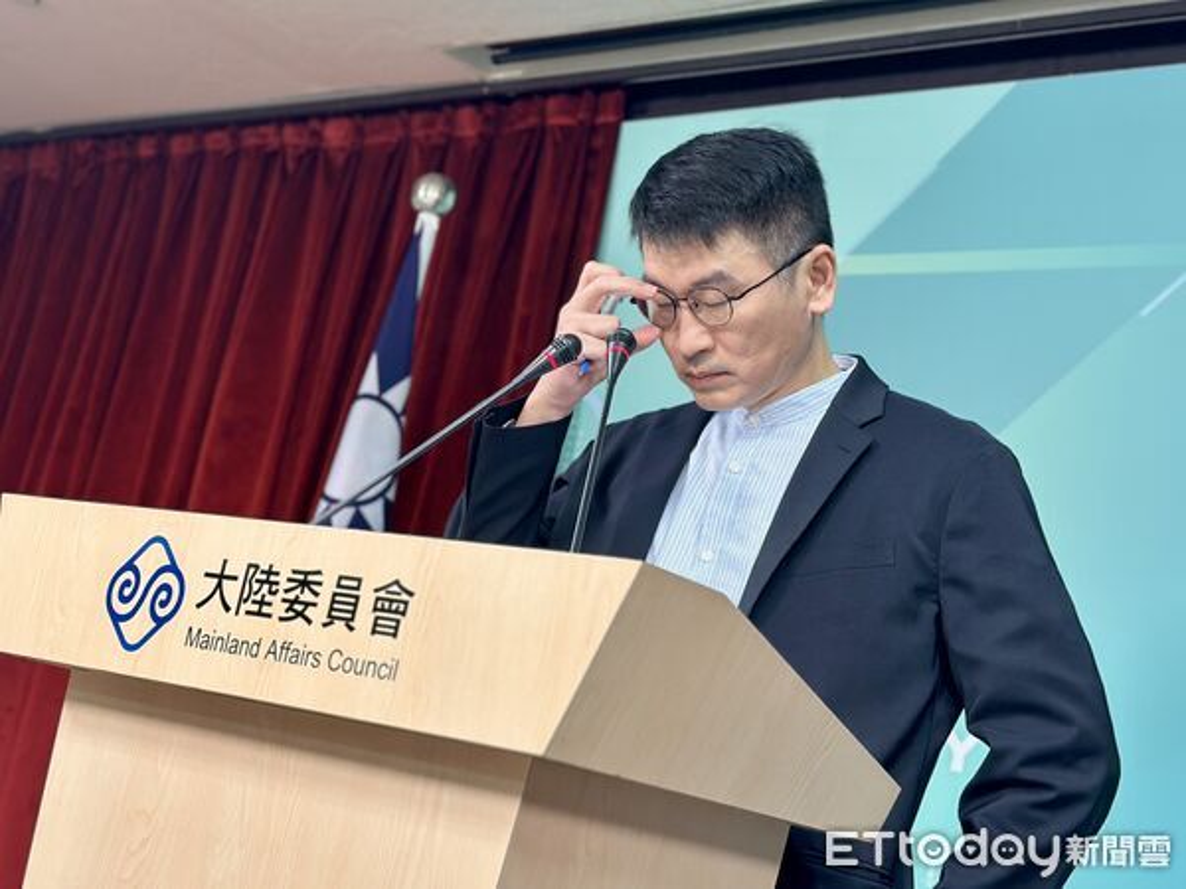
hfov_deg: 39.7
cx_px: 593
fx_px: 1645
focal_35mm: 48
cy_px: 444
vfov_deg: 30.3
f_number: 1.78
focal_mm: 6.86
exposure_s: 1/120
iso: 125
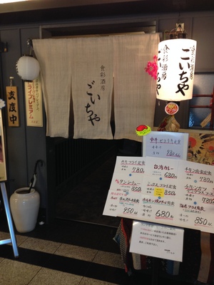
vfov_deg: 55.4
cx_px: 107
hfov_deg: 42.9
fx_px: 272
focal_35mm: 33
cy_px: 142
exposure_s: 1/20
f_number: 2.4
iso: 100
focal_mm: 4.12
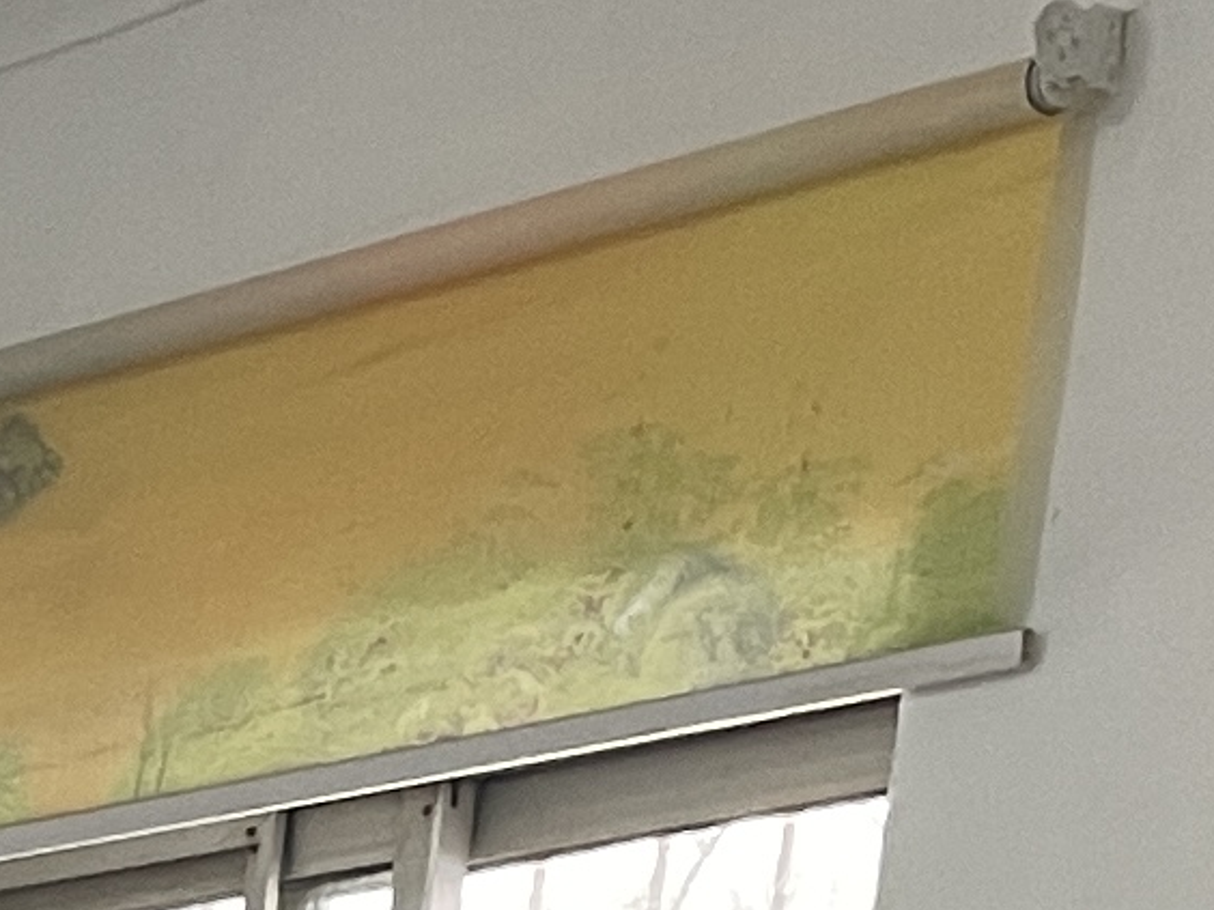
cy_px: 2937
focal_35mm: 186
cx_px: -702
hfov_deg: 10.2
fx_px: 6523
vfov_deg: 7.0
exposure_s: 1/60
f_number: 1.6
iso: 200
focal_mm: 4.2
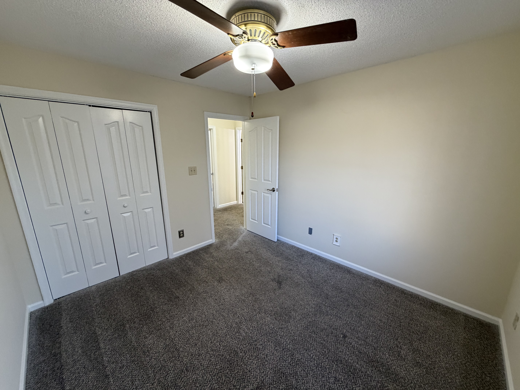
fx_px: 210
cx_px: 260
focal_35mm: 14
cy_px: 195
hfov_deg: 102.1
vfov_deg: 85.7
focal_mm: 2.22
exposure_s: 1/60
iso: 320
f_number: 2.2
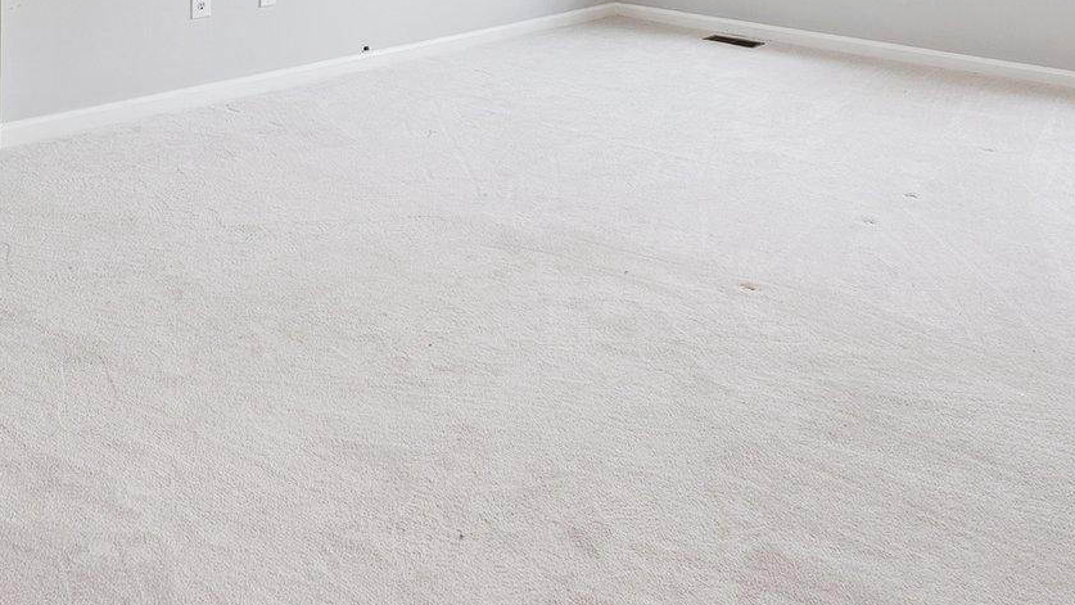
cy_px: -206
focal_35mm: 41
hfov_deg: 48.8
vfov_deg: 24.8
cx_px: 389
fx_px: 1169
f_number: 8
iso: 250
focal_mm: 16
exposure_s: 1/15
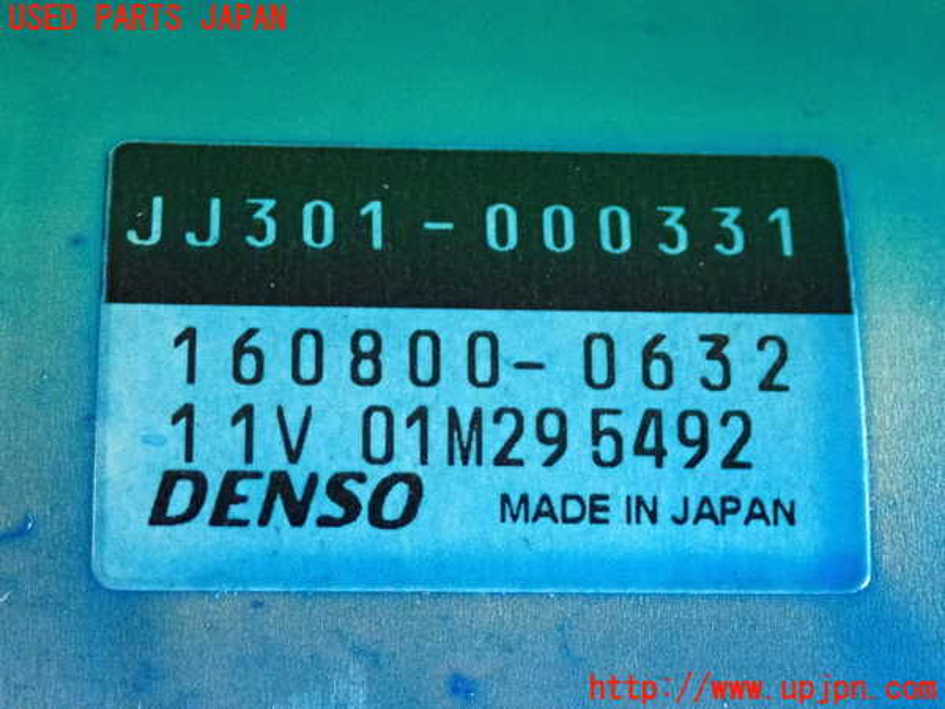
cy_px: 354
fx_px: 2402
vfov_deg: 16.8
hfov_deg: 22.3
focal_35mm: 88
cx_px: 472
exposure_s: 1/125
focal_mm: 15.66
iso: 4000
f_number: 4.5
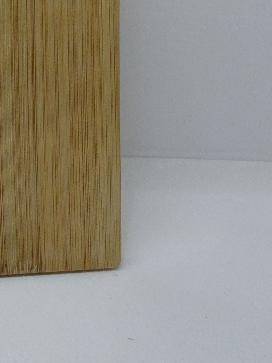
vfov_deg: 30.0
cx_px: -30
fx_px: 597
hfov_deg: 24.0
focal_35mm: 57
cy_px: -45
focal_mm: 4.1
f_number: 3.5
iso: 500
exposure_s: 1/250
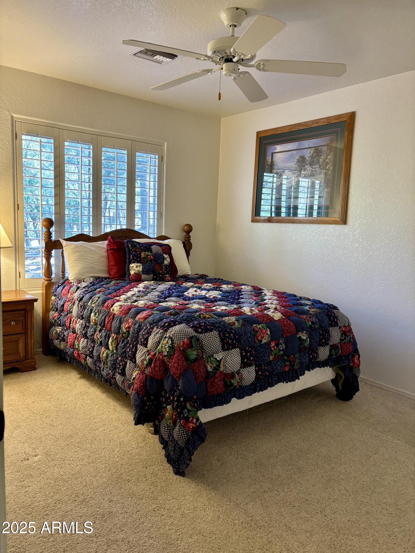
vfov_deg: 67.3
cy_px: 276
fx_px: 416
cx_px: 208
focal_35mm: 26
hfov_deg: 53.1
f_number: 1.6
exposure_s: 1/60
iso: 200
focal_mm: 5.96
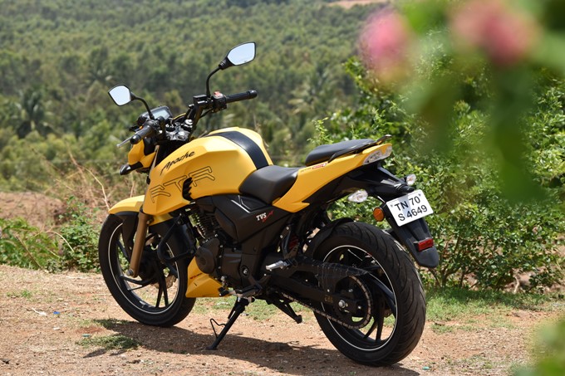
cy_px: 188
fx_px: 2024
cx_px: 282
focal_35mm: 129
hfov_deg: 15.9
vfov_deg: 10.6
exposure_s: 1/640
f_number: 6.3
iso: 200
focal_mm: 86
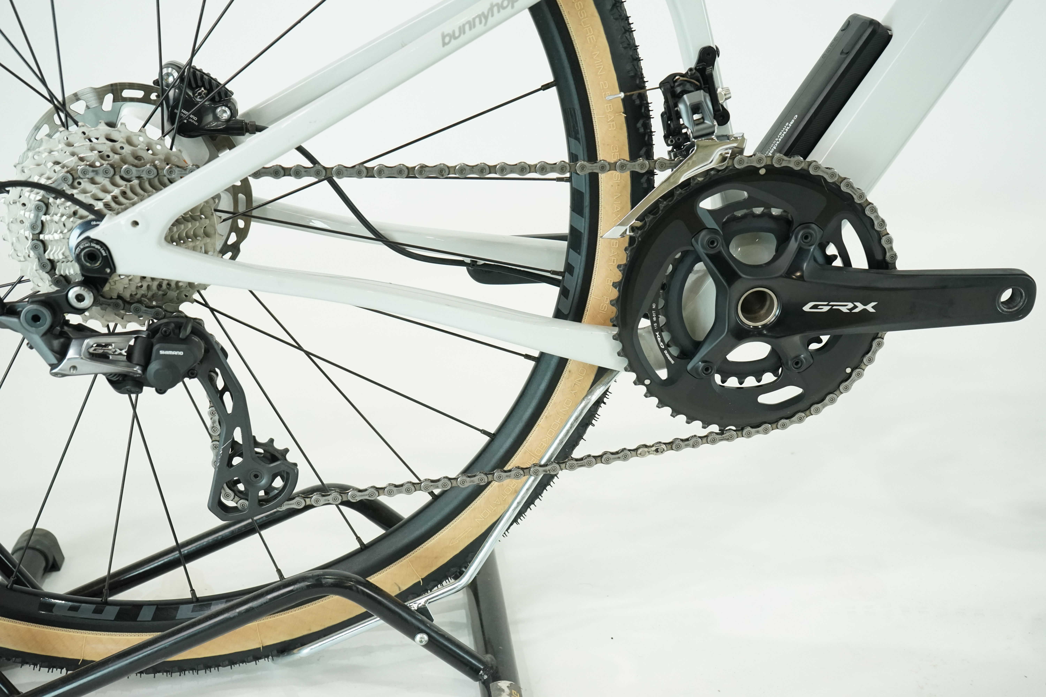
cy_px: 348
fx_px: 1104
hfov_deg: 50.7
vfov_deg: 35.1
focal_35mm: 38
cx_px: 523
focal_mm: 38
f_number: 6.3
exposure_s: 1/200
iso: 2500
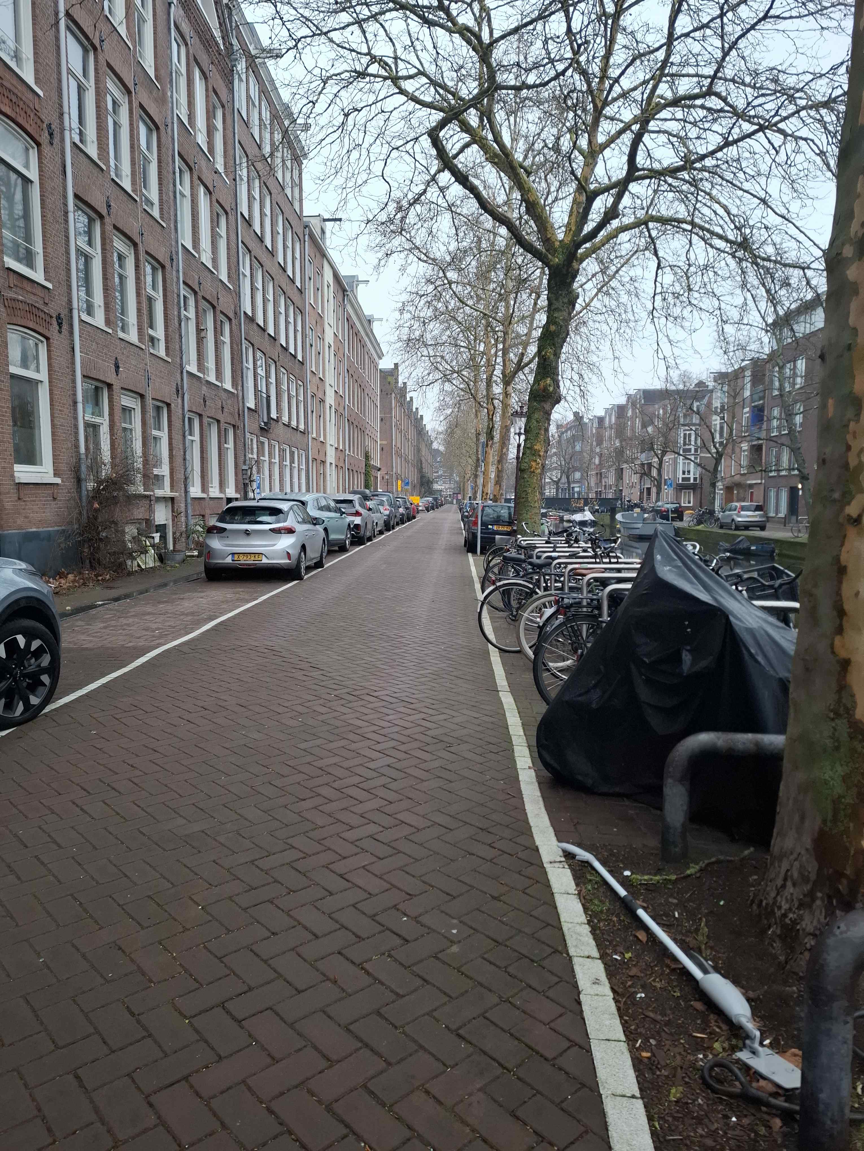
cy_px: 576
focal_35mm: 23
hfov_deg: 58.9
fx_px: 765
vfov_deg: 73.9
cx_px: 432
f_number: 1.8
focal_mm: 5.54
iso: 160
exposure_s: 1/100
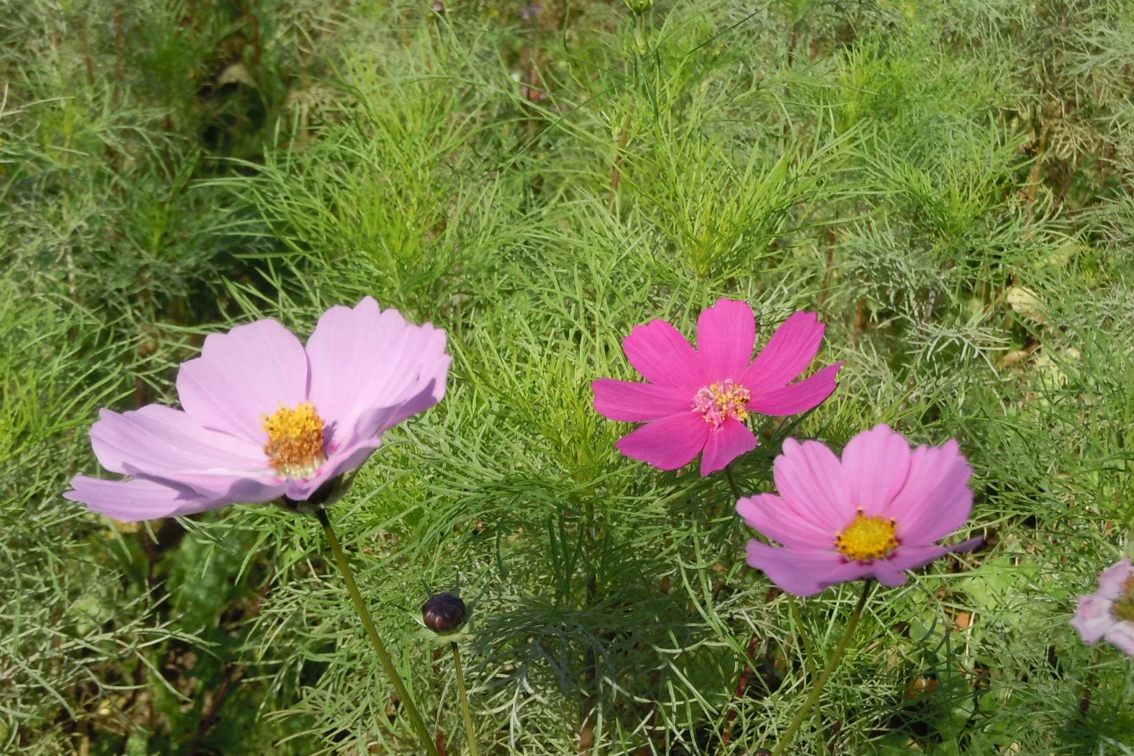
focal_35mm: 65
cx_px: 495
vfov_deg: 20.9
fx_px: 2047
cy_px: 480
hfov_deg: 30.9
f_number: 4.9
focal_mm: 9.6
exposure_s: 1/500
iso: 100
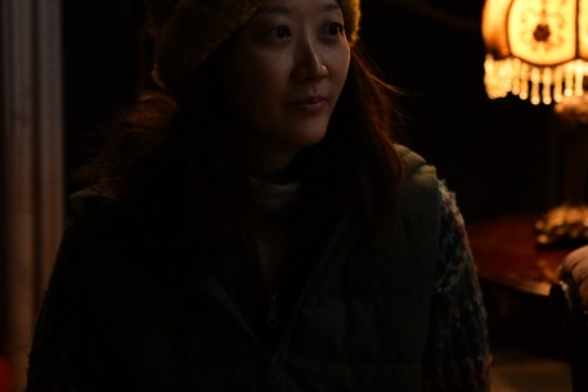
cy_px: 147
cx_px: 405
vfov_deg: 13.0
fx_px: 1715
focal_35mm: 105
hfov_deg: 19.4
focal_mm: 60
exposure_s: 1/320
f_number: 2.8
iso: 5000
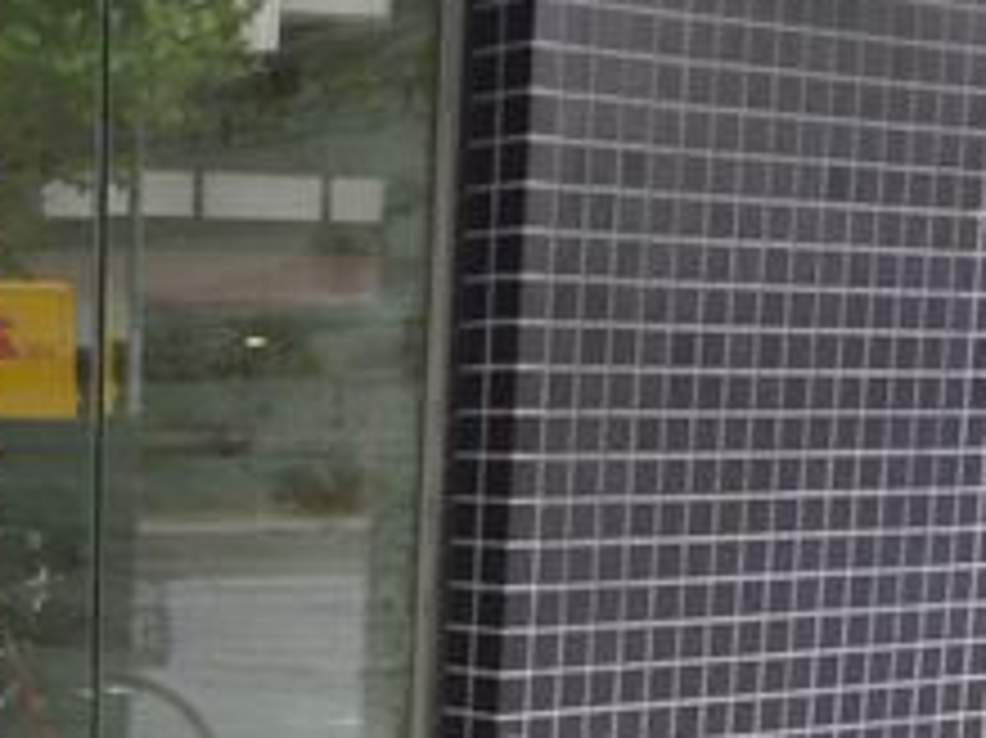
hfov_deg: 22.3
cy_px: 976
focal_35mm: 82
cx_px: -140
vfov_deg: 16.9
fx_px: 2334
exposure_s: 1/60
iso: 200
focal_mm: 5
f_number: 3.1
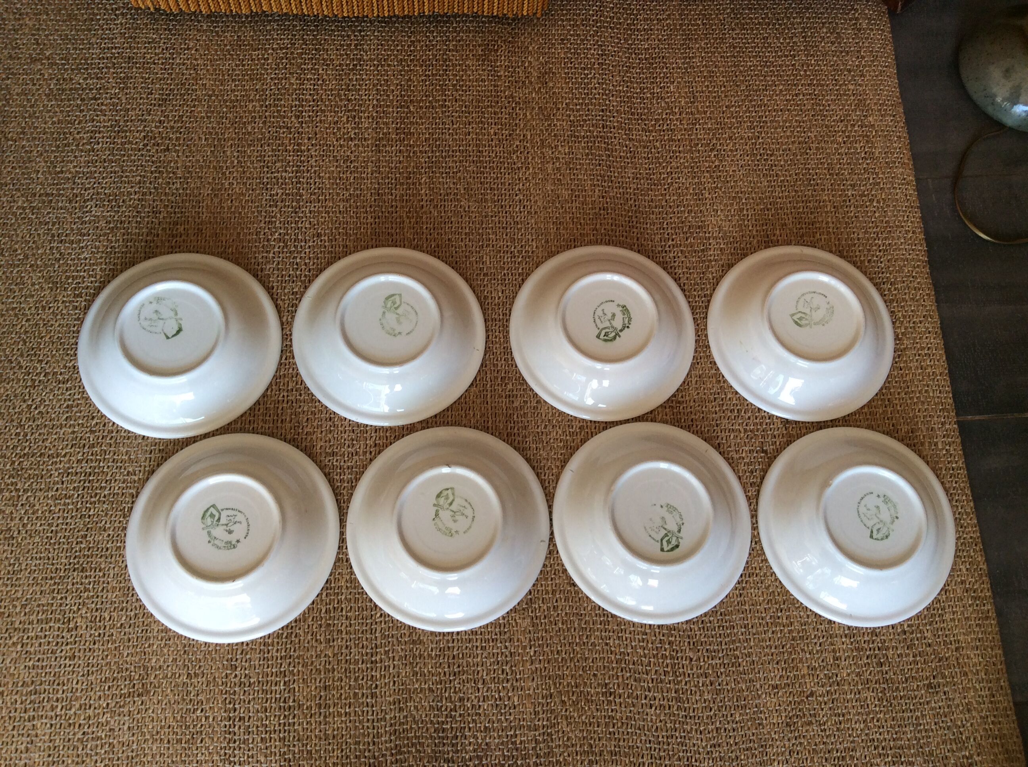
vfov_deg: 44.1
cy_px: 384
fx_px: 949
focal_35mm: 32
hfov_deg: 56.9
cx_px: 514
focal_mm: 3.3
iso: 40
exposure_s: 1/100
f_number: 2.4
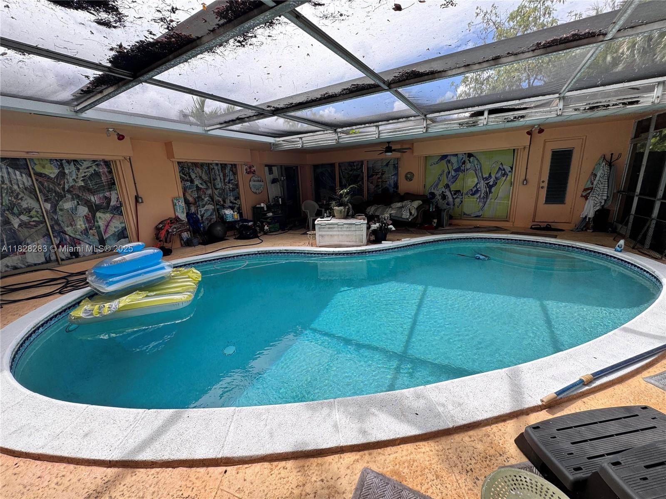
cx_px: 333
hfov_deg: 102.1
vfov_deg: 85.7
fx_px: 269
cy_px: 250
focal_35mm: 14
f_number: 2.2
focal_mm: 2.22
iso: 40
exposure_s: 1/357
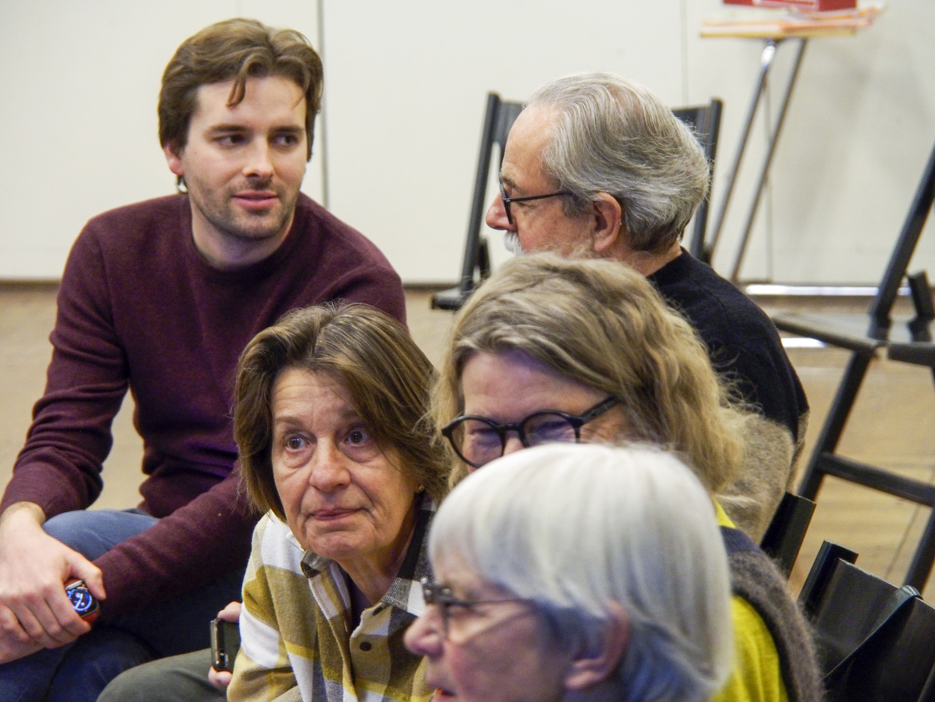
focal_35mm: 180
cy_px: 351
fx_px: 4862
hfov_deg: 11.0
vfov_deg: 8.2
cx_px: 468
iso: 1600
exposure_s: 1/45
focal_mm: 90
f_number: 5.5
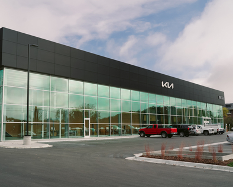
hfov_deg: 45.7
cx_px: 99
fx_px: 276
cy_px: 94
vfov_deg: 37.3
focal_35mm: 40
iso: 160
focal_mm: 35
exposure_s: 1/250
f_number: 5.6
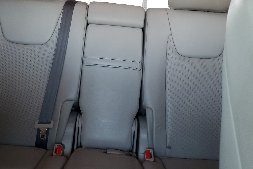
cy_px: 66
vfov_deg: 38.7
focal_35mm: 34
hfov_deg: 55.7
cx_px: 112
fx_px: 239
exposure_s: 1/60.2
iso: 61
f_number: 1.5
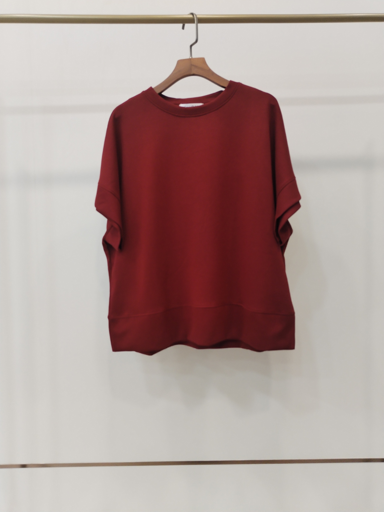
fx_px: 429
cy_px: 256
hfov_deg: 48.2
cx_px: 192
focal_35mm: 29
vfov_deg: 61.7
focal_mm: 4.75
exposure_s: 1/60
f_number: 1.8
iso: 394
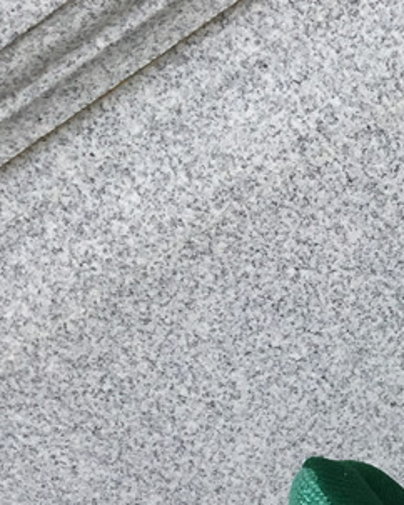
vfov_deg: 20.6
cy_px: 502
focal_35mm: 90
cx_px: 704
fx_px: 1347
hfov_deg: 15.0
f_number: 2.4
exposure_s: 1/370
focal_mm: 3.3
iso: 25
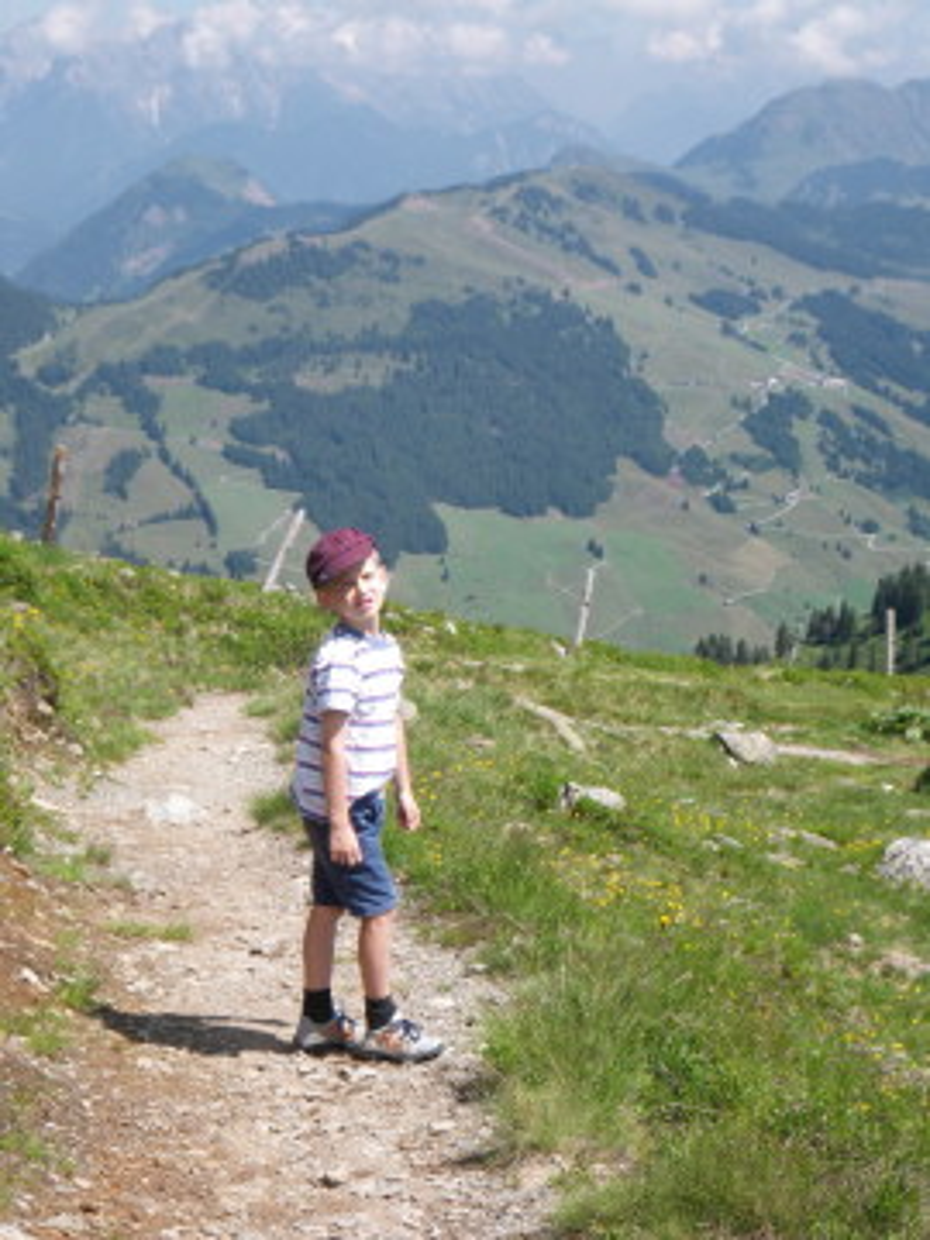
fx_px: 2221
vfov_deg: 31.2
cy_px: 620
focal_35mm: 62
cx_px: 465
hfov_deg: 23.7
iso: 64
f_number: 5.5
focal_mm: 11.1
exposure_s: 1/200
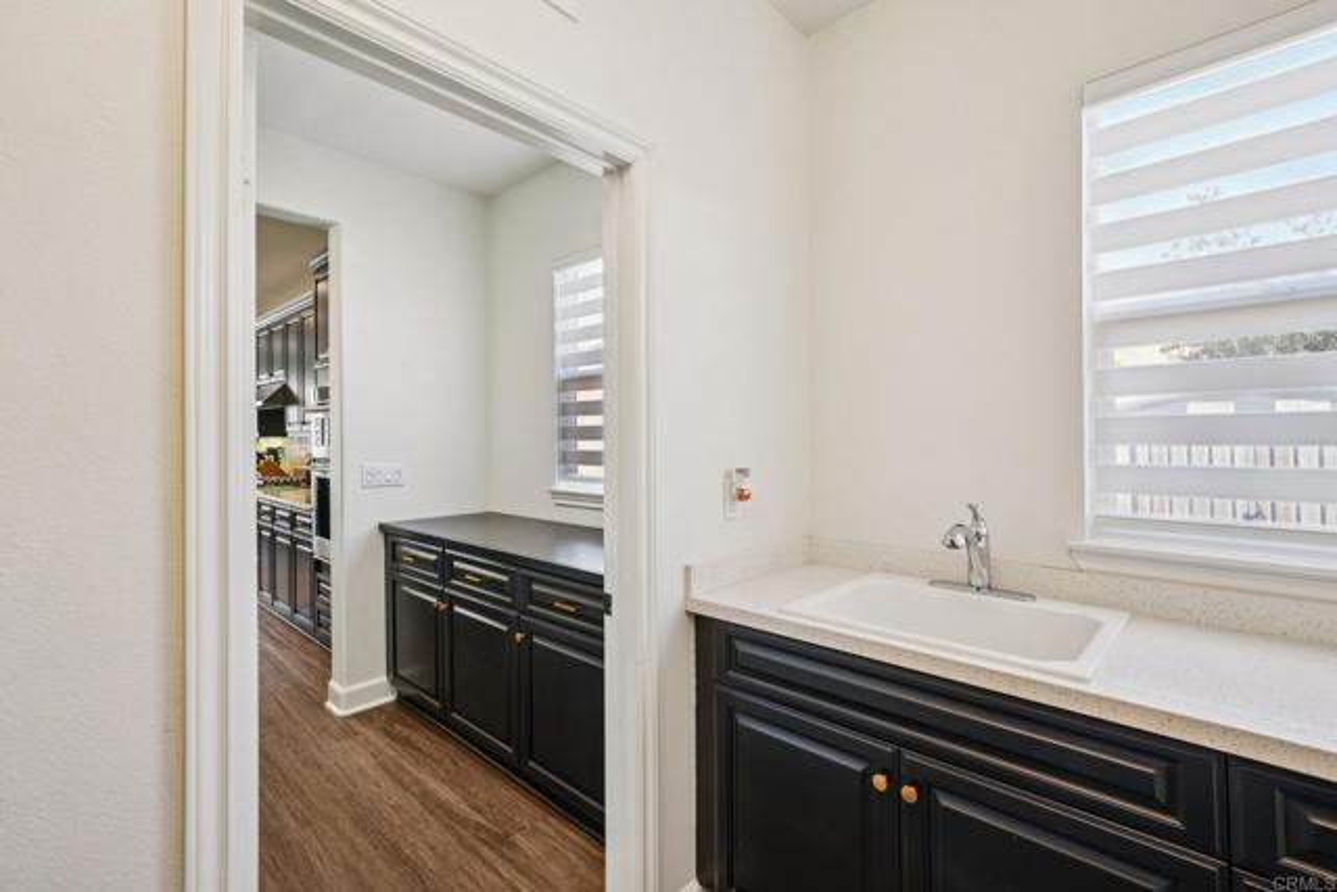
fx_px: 557
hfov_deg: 100.4
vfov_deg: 77.4
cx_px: 668
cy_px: 446
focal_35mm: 15
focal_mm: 15
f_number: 8
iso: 400
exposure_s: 1/15
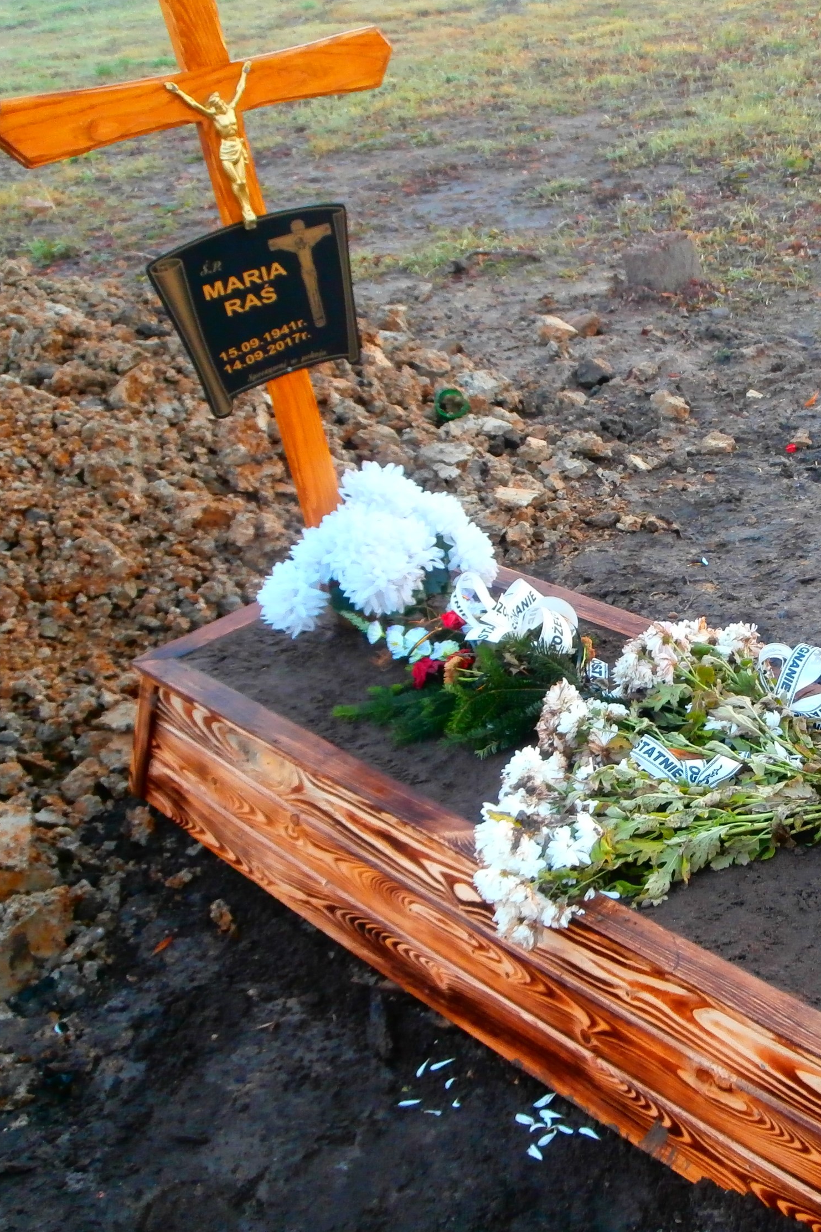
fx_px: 1437
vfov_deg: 46.4
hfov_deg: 30.6
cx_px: 726
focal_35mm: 42
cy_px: 611
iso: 200
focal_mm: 5.36
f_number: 3.5
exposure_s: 1/60
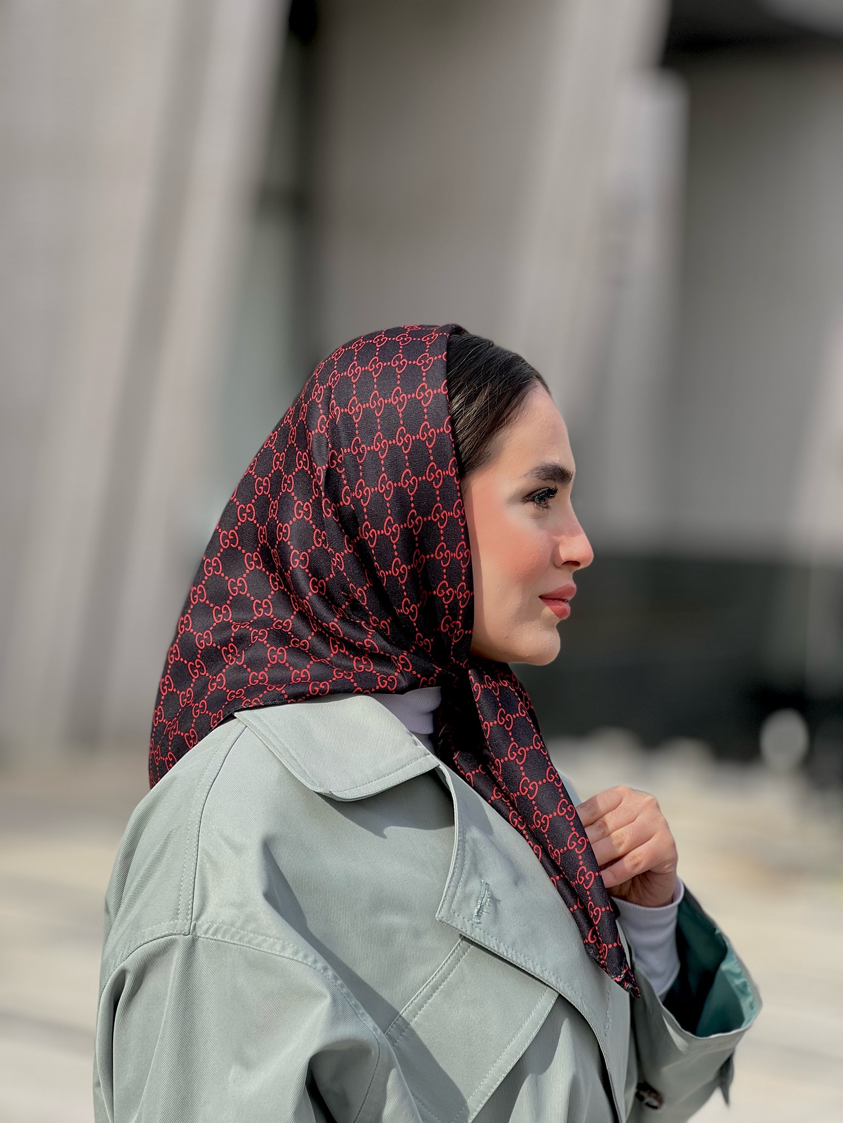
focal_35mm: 77
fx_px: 2500
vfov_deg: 25.3
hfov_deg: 19.1
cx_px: 422
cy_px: 562
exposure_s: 1/203
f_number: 2.8
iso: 25
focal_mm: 9
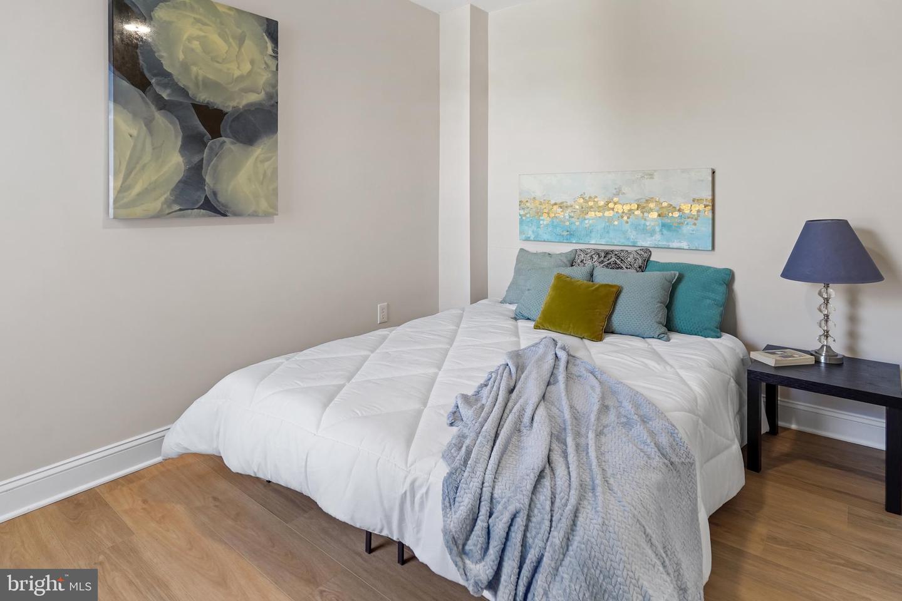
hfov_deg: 86.9
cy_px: 300
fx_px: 476
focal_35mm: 19
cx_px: 451
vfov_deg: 64.6
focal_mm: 19
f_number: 3.5
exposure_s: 1/50
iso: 1000
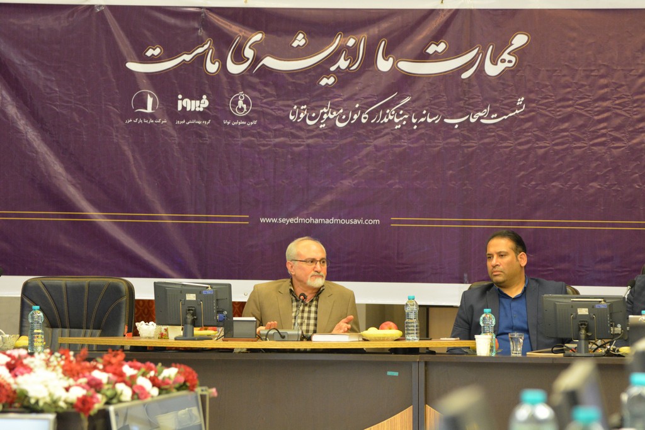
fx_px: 3225
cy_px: 215
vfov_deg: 7.6
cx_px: 322
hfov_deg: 11.4
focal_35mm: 180
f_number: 4
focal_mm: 120
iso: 2500
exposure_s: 1/40
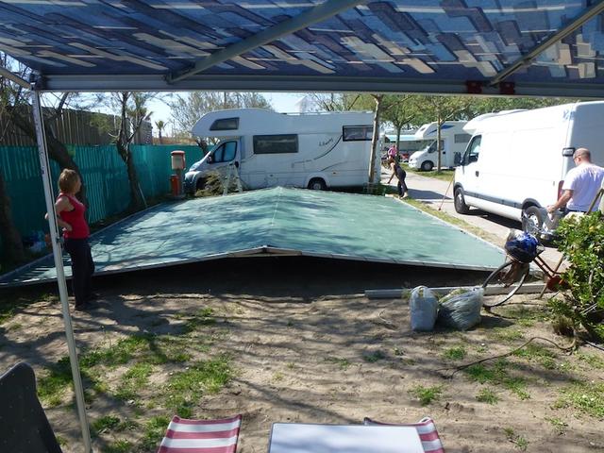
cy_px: 226
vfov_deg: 54.9
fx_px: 436
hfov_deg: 69.4
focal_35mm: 25
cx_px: 302
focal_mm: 4.3
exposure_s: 1/500
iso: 100
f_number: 4
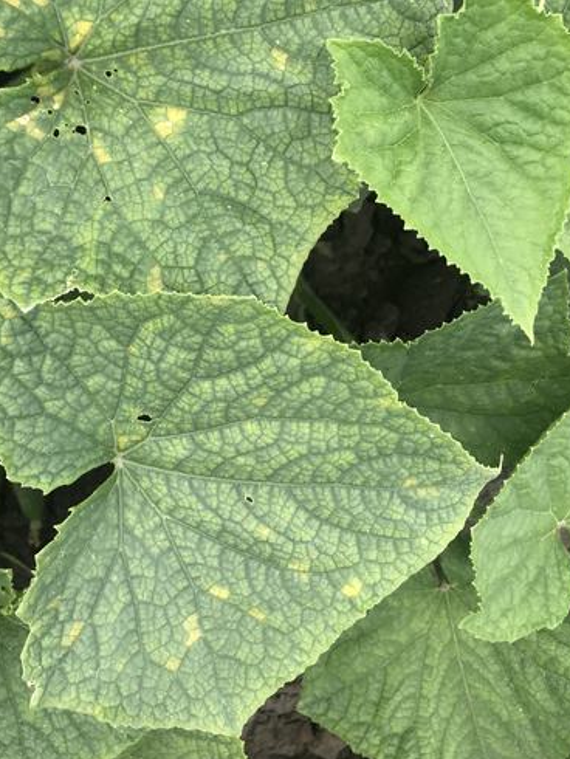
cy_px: 242
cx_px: 252
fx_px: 877
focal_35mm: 40
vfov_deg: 45.9
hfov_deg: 35.9
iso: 20
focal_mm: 3.99
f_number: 1.8
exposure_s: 1/368
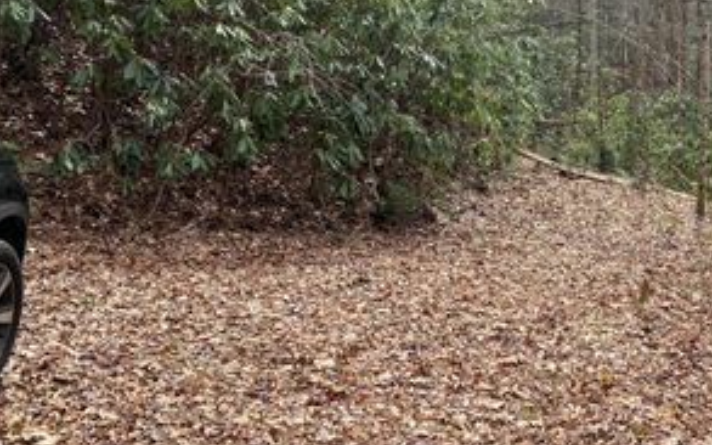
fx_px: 912
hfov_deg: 40.6
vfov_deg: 27.2
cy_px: 130
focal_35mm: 47
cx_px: 586
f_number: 1.8
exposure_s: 1/905
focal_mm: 4.25
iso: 32
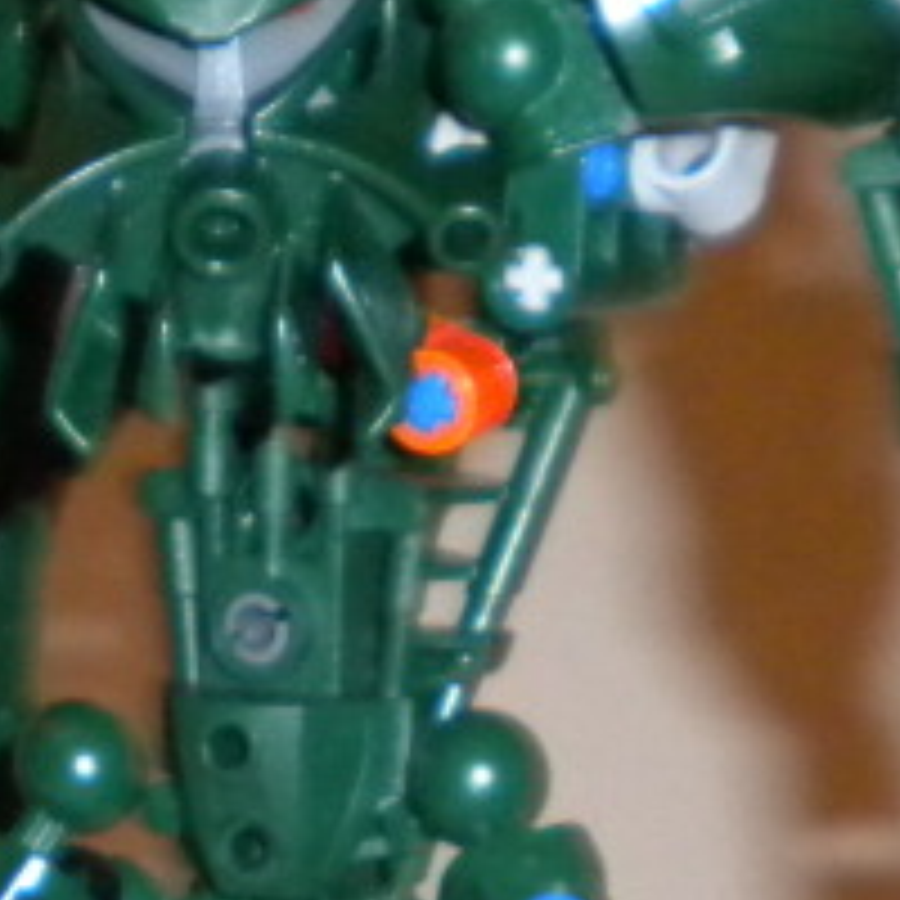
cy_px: 1274
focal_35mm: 158
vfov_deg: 10.7
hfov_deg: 11.0
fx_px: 4648
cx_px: 184
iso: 400
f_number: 3.1
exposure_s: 1/30
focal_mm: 6.3
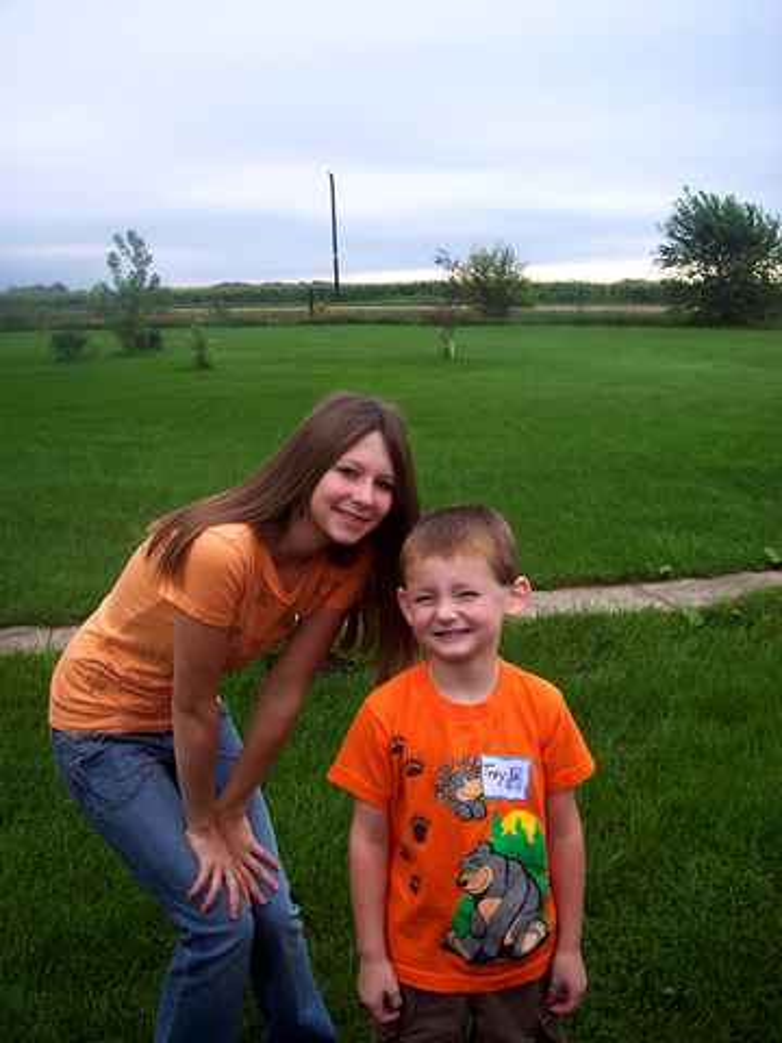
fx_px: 1175
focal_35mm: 39
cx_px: 391
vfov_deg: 47.9
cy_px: 522
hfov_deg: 36.8
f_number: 3.4
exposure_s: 1/125
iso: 100
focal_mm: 8
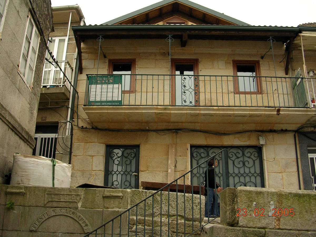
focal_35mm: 38
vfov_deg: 37.7
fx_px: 347
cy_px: 118
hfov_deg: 49.0
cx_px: 158
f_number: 2.8
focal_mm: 5.8
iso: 50
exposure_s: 1/230
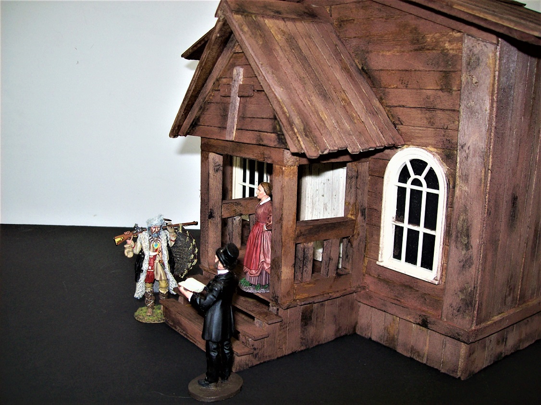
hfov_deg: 51.4
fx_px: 563
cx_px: 270
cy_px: 202
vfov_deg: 39.6
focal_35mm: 36
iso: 80
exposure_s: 1/64
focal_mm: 6
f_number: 2.7
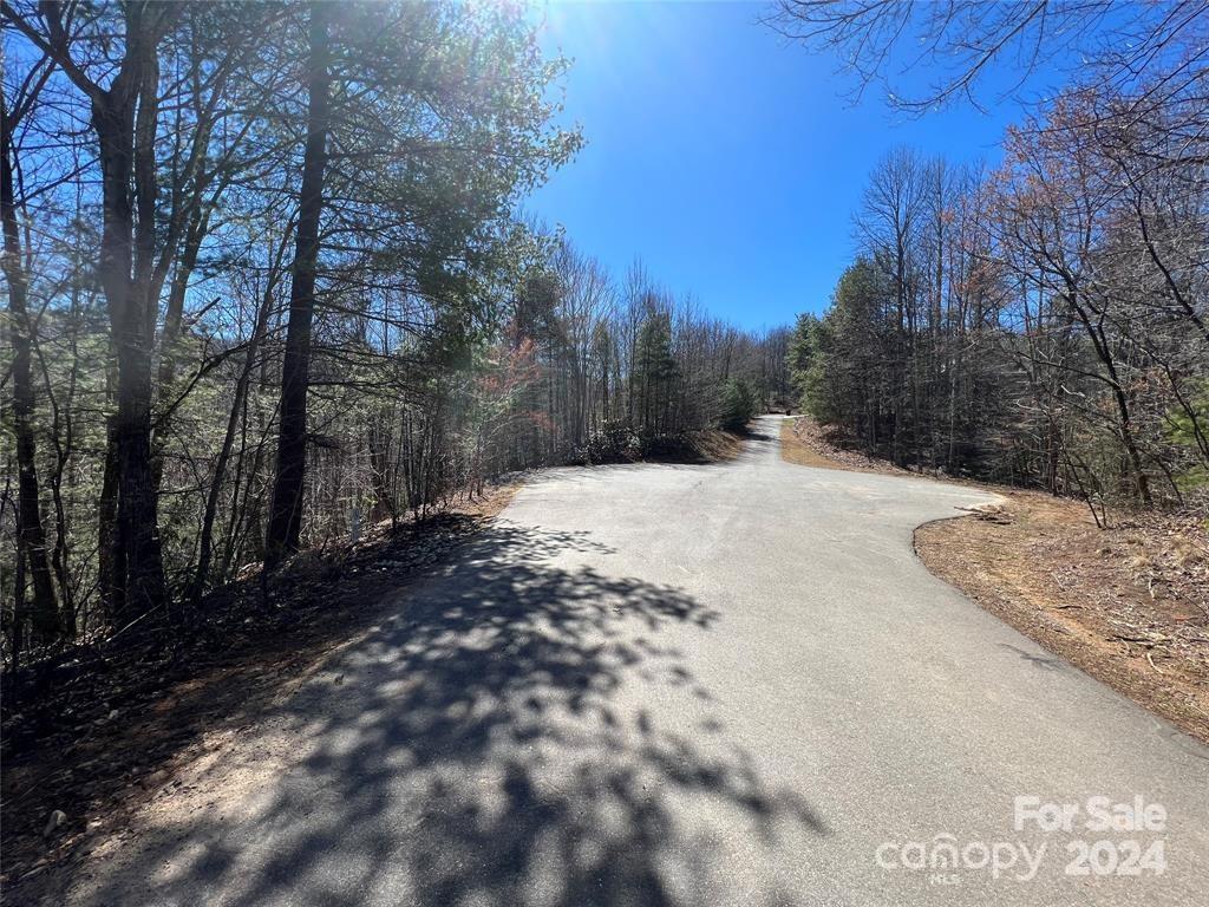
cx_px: 604
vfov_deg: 89.9
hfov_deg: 106.2
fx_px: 454
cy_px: 454
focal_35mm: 13
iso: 32
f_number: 1.8
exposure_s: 1/1085
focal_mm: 1.57
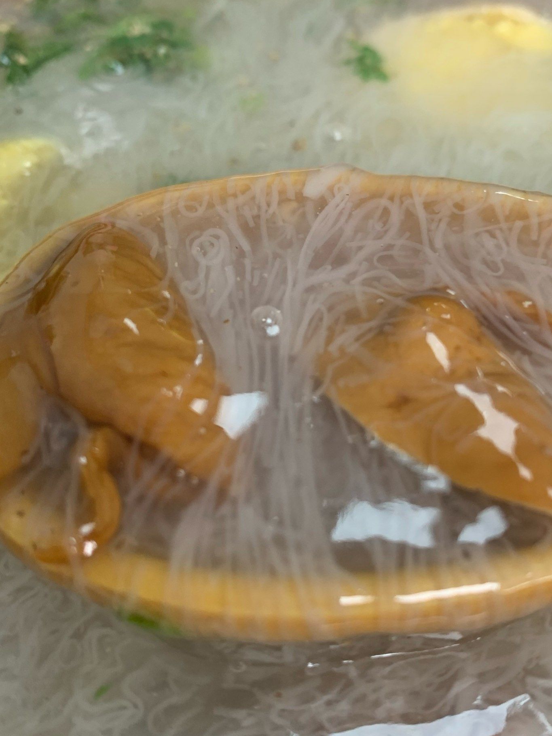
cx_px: 285
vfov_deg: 47.9
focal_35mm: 39
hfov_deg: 36.8
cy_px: 363
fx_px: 829
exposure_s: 1/121
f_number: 1.8
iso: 50
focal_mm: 4.25
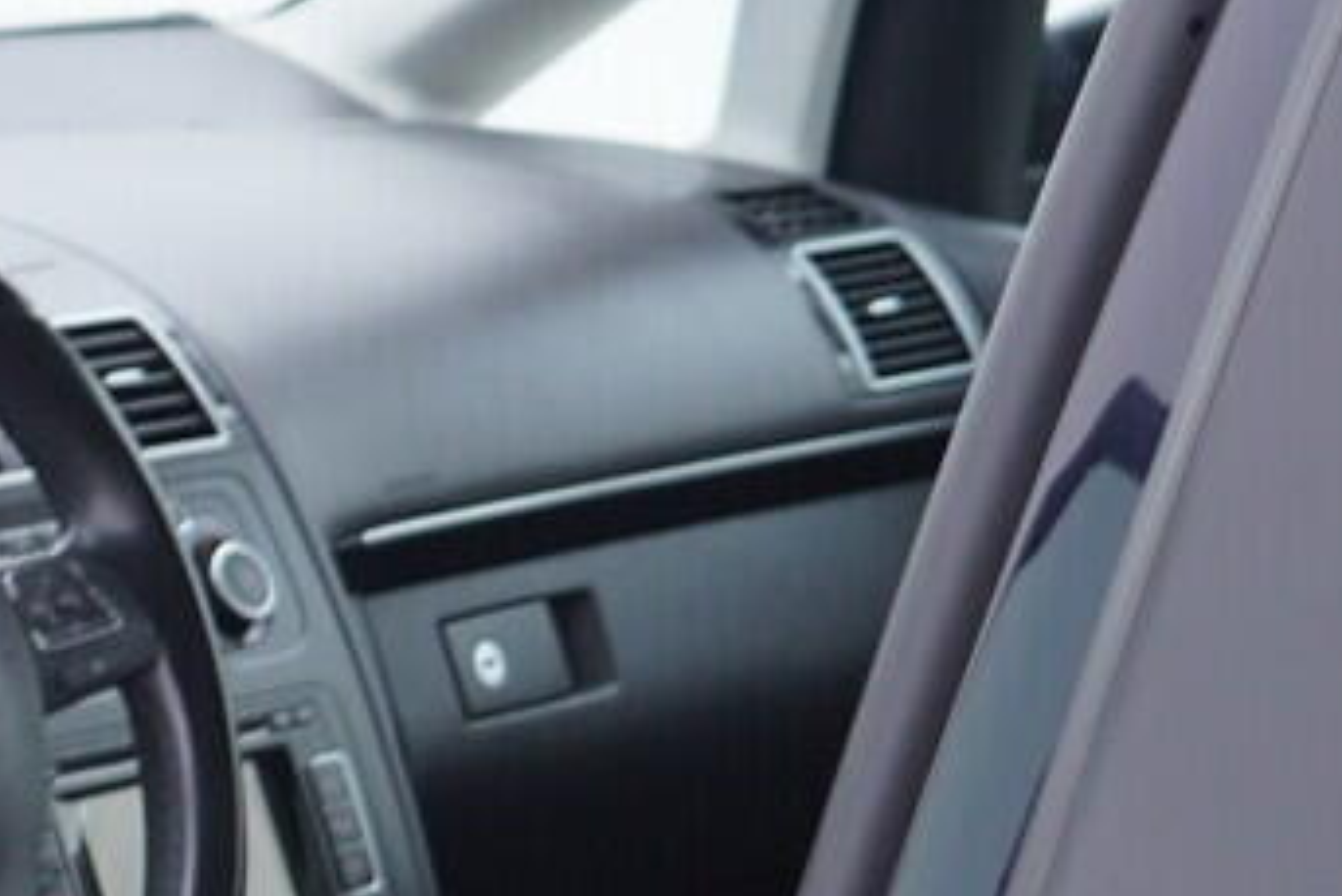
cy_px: 1182
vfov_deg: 8.9
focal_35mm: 151
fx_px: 5631
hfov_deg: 12.4
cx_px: -1103
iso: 125
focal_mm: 24
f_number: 2.8
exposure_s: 1/40
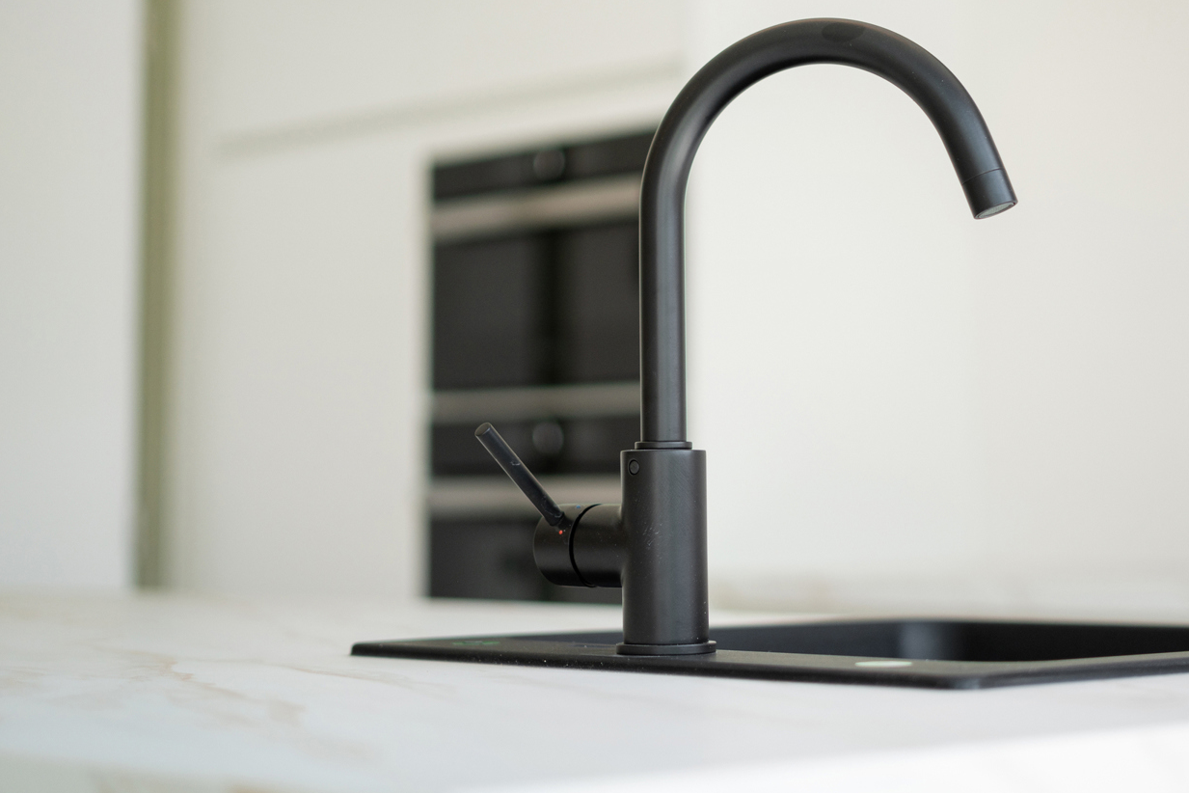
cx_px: 770
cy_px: 306
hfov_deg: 27.6
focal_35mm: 73
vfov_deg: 18.6
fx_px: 2411
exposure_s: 1/1250
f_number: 1.8
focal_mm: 50
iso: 125
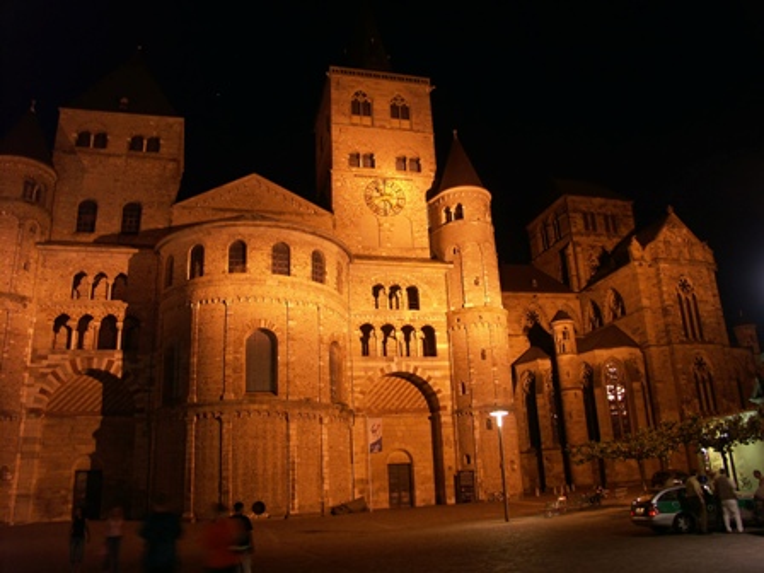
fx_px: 618
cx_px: 382
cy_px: 286
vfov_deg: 49.7
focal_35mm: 28
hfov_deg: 63.4
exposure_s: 1/4
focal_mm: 7.21
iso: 100
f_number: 2.8
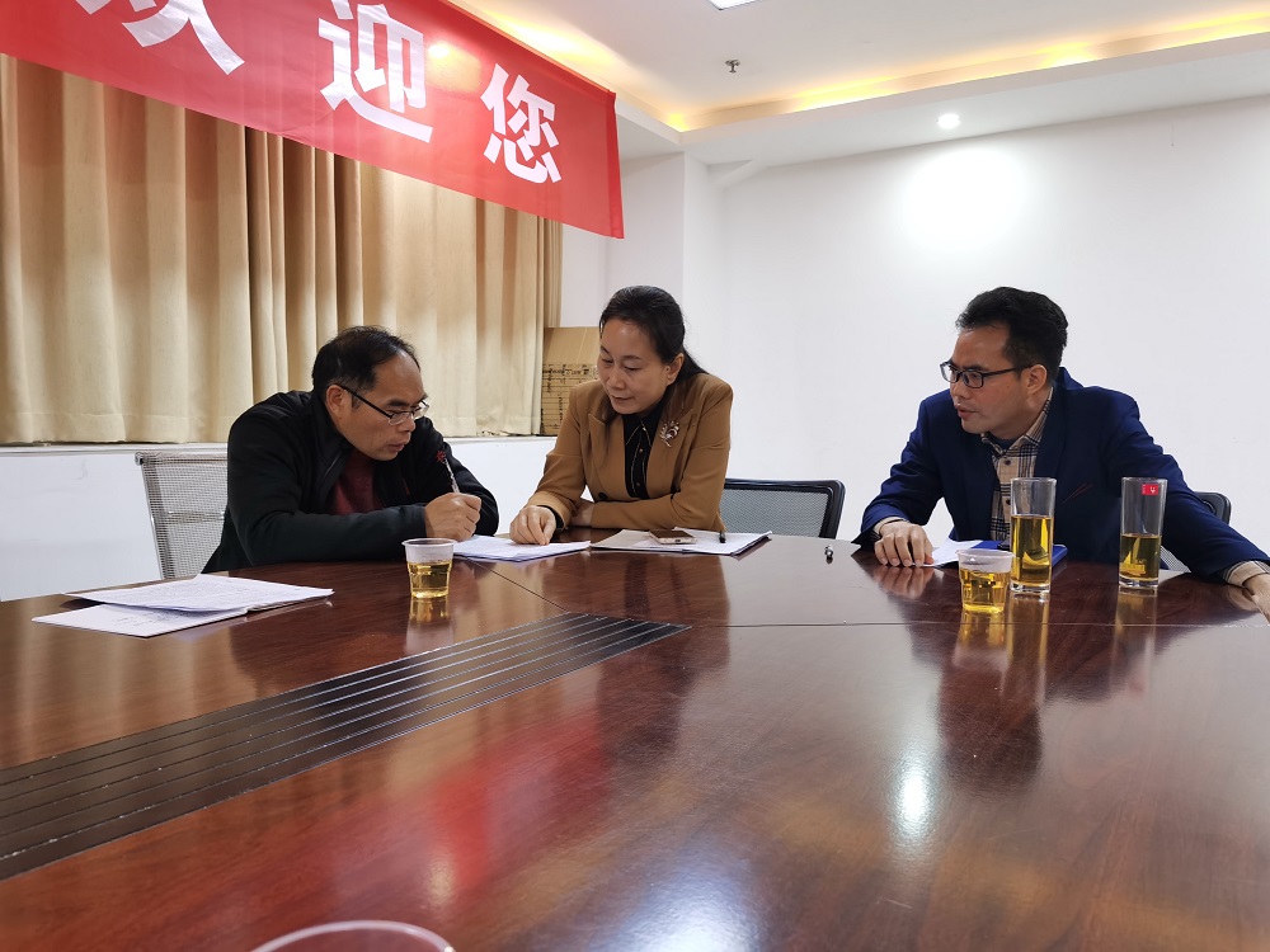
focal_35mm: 27
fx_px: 991
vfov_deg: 51.4
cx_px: 635
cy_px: 476
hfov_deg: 65.3
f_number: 1.6
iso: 200
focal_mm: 5.56
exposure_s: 1/50
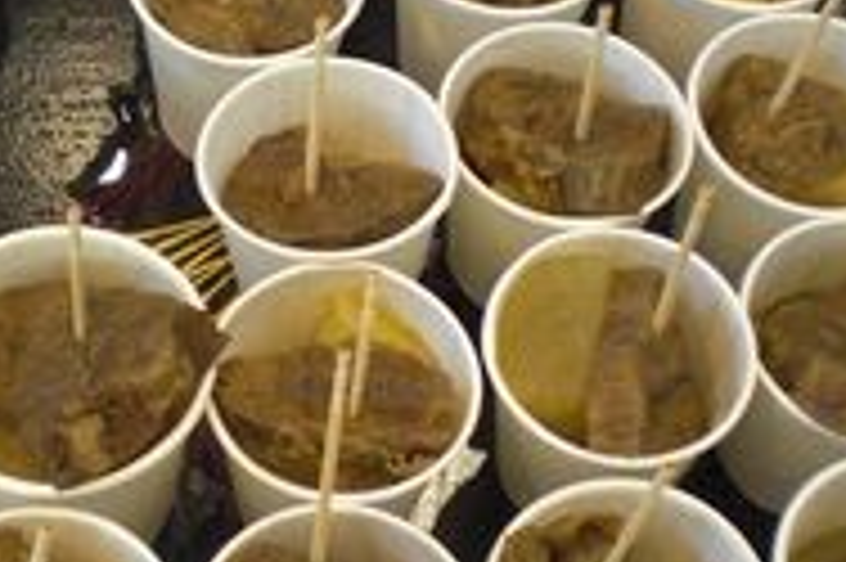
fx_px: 1878
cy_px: 303
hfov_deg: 24.9
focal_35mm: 80
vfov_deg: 17.0
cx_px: 162
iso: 800
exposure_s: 1/100
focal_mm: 6.3
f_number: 3.1
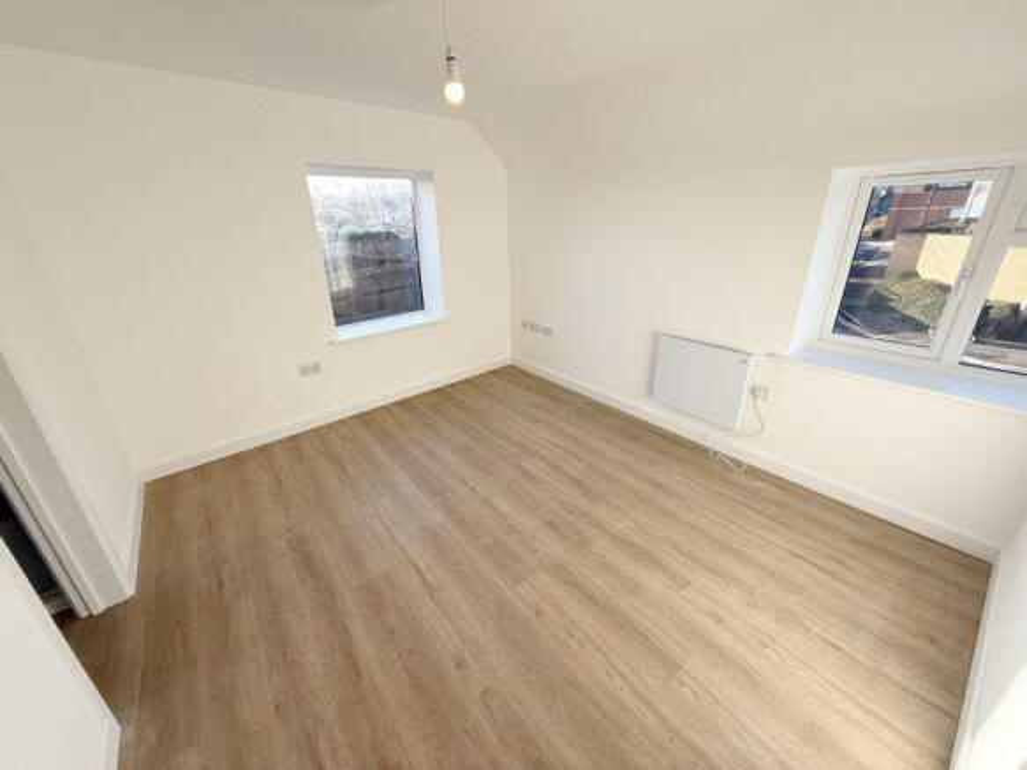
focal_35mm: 14
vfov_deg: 85.7
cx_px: 514
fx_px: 415
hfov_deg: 102.1
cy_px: 385
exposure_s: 1/261
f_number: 2.2
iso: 50
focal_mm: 2.22
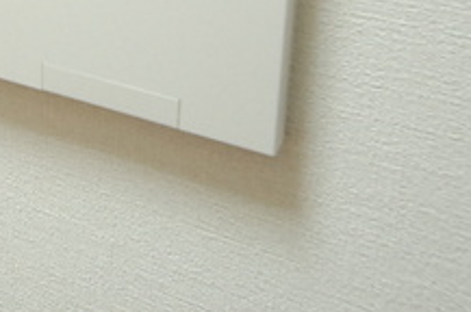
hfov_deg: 29.9
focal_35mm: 62
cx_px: -13
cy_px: -130
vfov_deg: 19.5
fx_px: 810
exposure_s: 1/60
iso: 1600
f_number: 5.3
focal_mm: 14
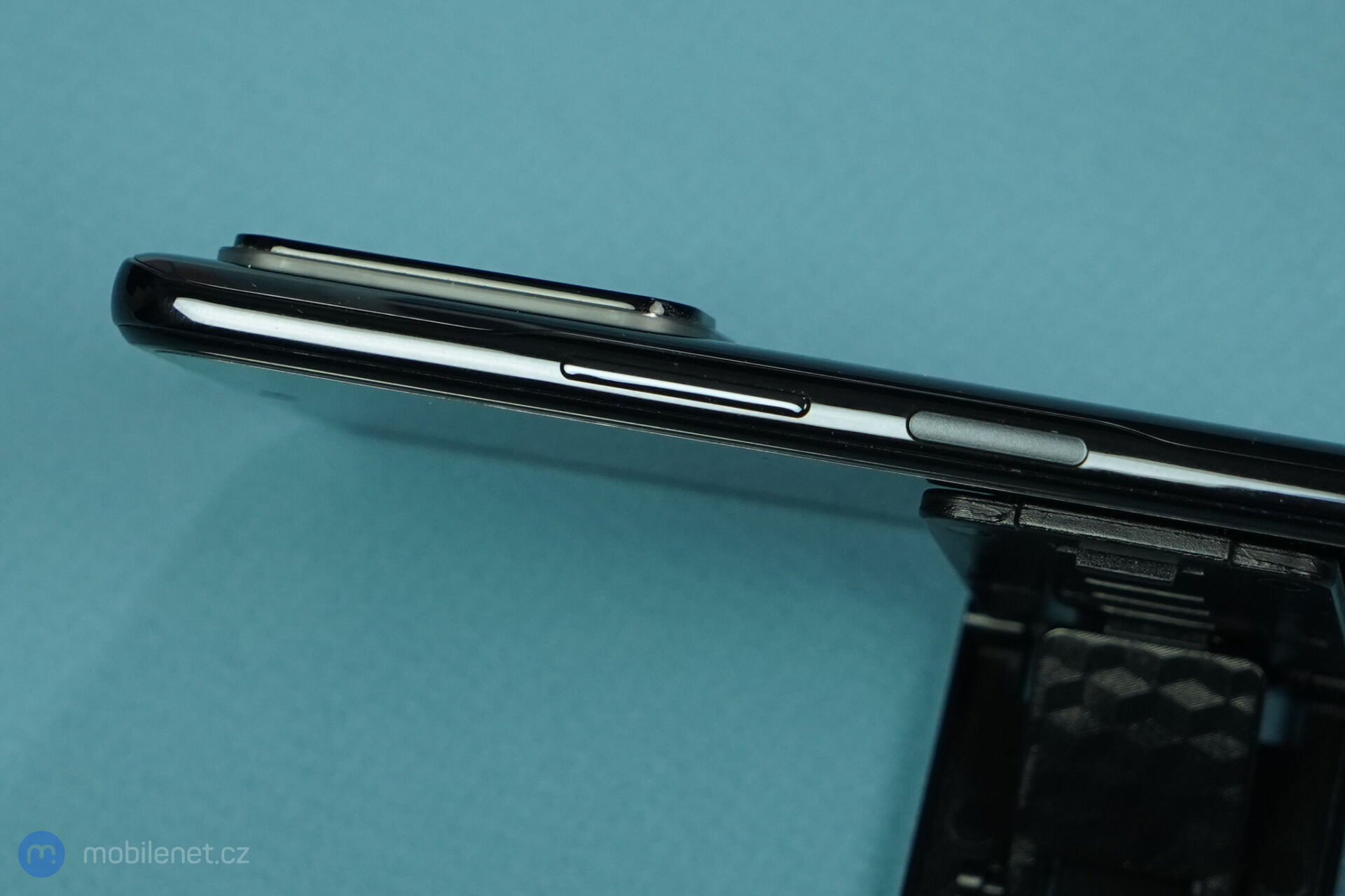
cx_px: 672
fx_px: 2615
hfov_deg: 28.8
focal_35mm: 70
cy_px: 448
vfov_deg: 19.5
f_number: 8
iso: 1600
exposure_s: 1/200
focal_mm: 70
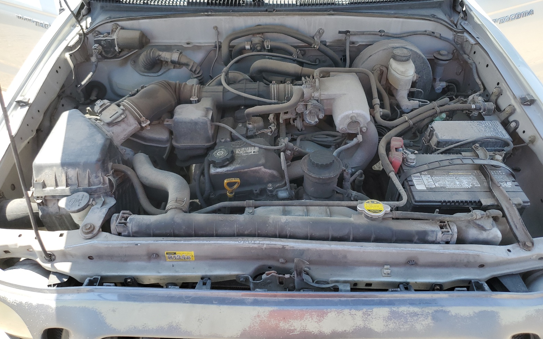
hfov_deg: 66.5
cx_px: 268
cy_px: 134
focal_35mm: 28
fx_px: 414
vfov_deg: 44.3
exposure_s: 1/556
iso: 50
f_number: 1.5
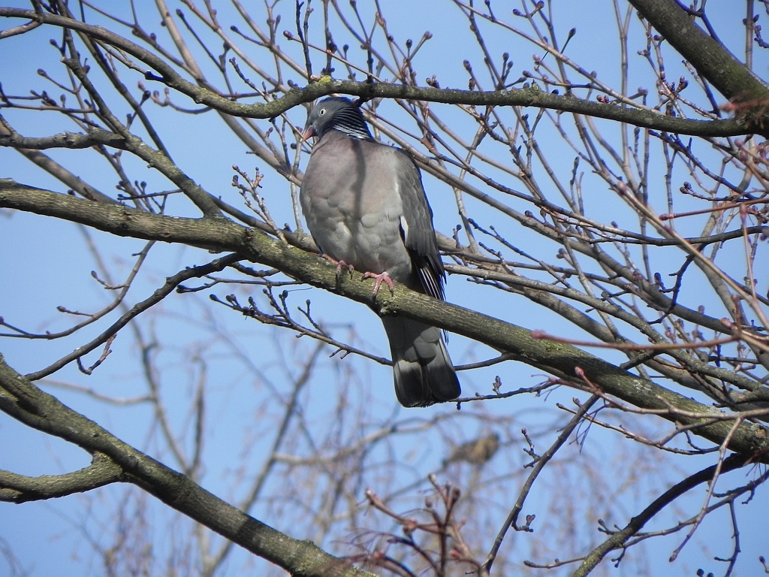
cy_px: 288
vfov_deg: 2.2
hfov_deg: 2.9
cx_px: 384
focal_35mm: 678
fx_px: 15062
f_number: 6.3
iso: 160
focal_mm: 120
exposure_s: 1/419
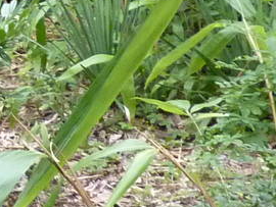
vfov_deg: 9.4
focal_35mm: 148
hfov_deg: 11.4
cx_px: -346
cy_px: -211
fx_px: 1181
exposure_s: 1/60
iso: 400
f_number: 3.3
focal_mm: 4.1
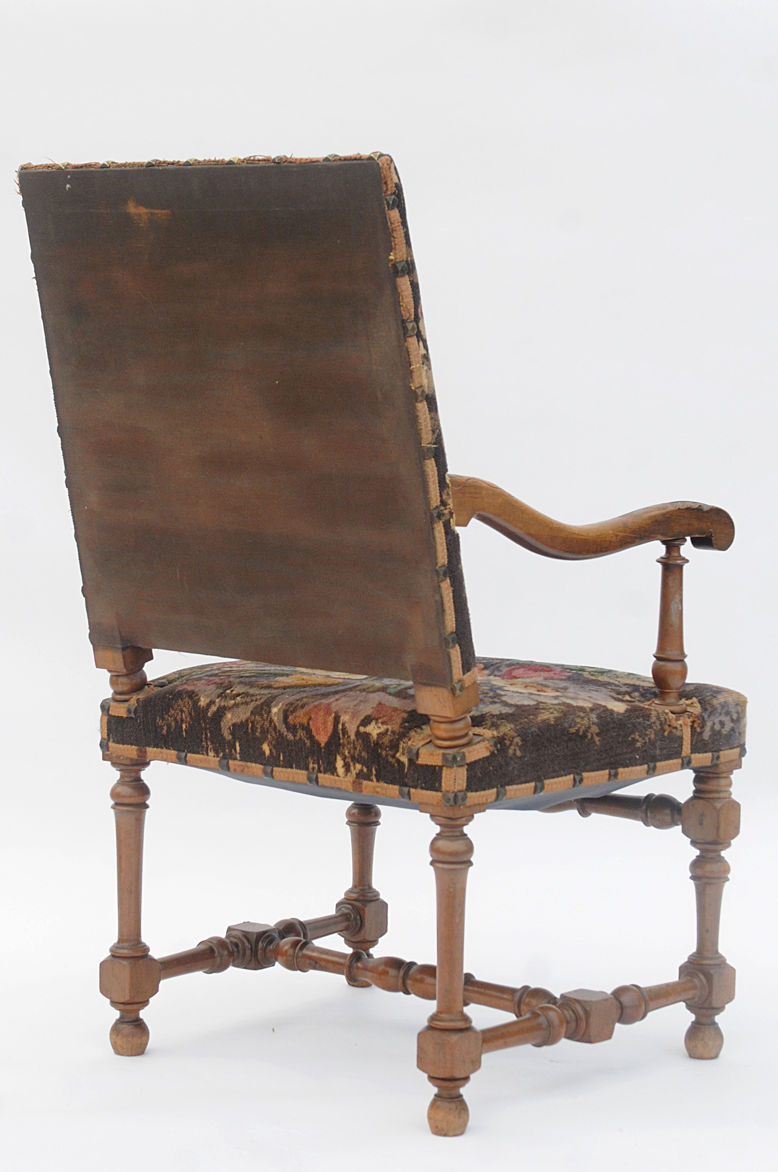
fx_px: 1755
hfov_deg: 25.0
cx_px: 389
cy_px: 586
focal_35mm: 54
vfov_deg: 36.9
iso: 400
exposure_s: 1/200
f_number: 6.3
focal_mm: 36
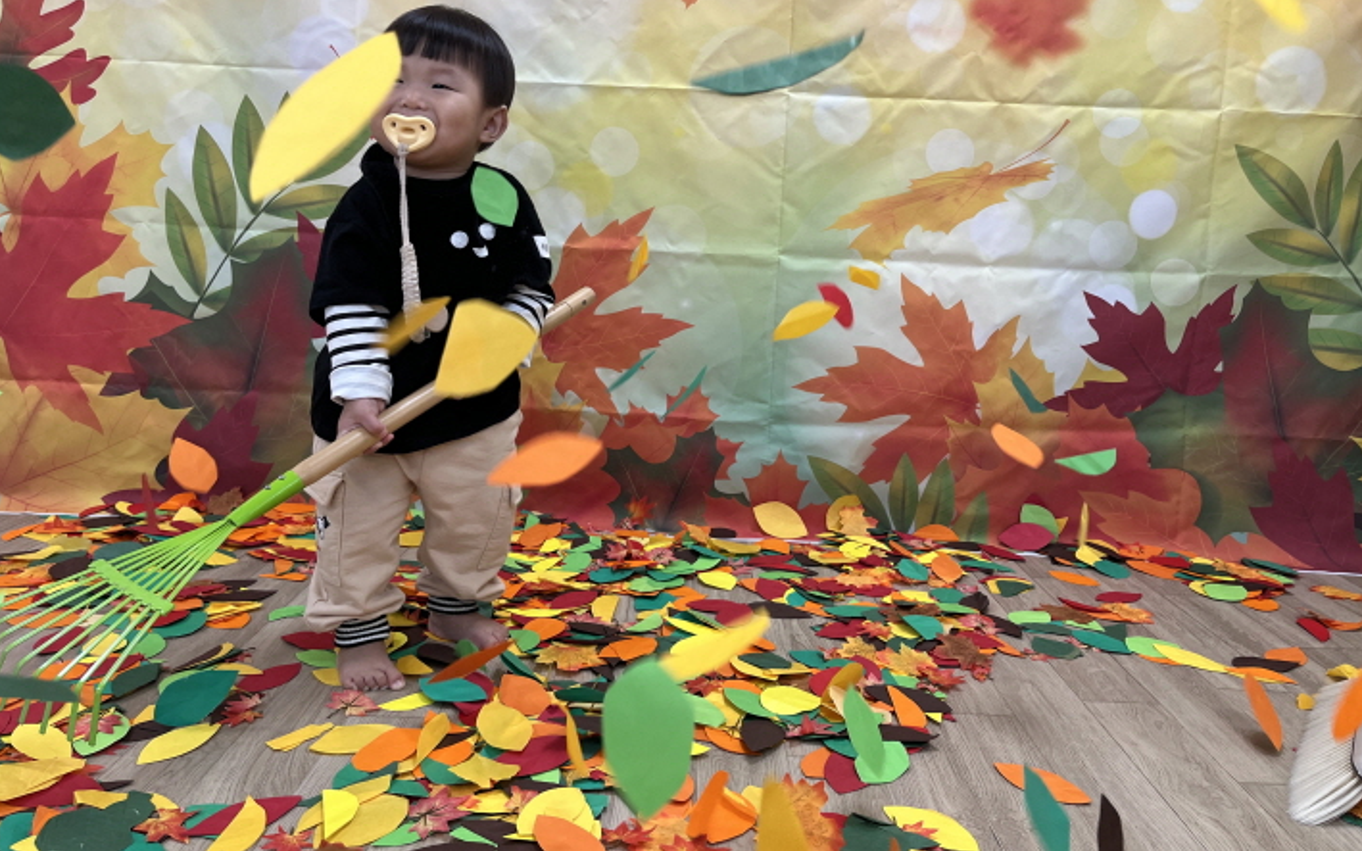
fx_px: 1039
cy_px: 344
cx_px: 686
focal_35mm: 28
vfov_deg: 44.3
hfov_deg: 66.5
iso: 80
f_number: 1.6
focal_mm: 5.1
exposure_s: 1/120
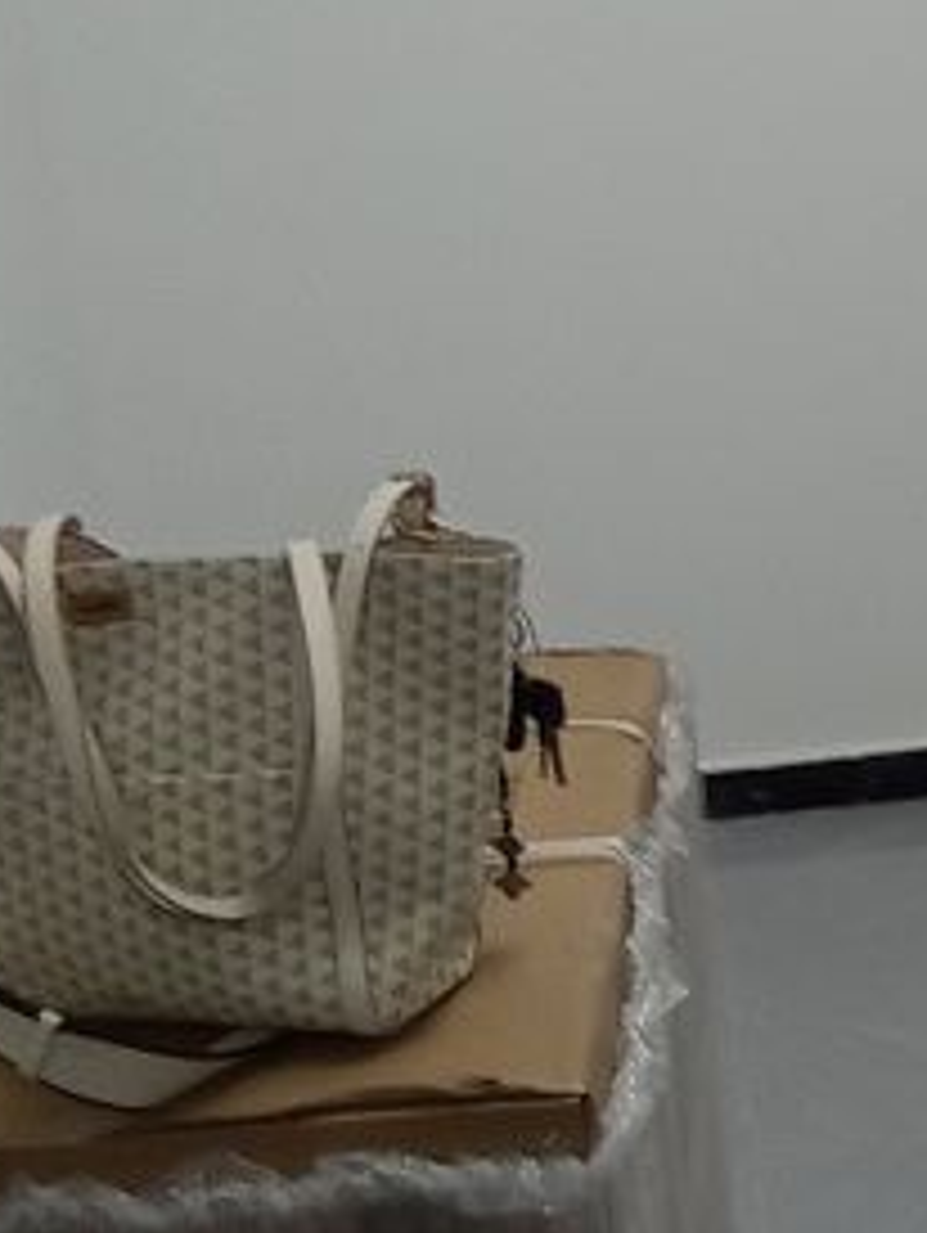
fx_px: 3886
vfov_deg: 18.0
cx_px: 1300
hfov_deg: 13.0
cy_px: 547
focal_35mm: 109
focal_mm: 1.65
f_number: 2.2
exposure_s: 1/33.3
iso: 205
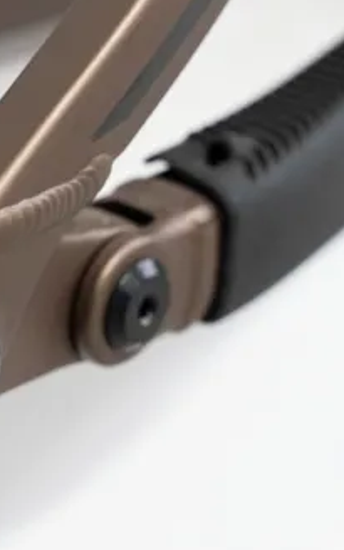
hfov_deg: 7.2
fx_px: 2685
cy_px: 215
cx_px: -149
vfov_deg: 11.7
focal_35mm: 179
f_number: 5
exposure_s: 1/50
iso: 1250
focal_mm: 72
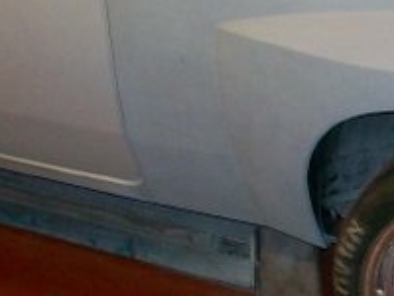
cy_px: 43
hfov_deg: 17.5
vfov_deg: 13.5
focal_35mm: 109
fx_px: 1241
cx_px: 424
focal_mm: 5.7
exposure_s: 1/60
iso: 160
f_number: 2.8
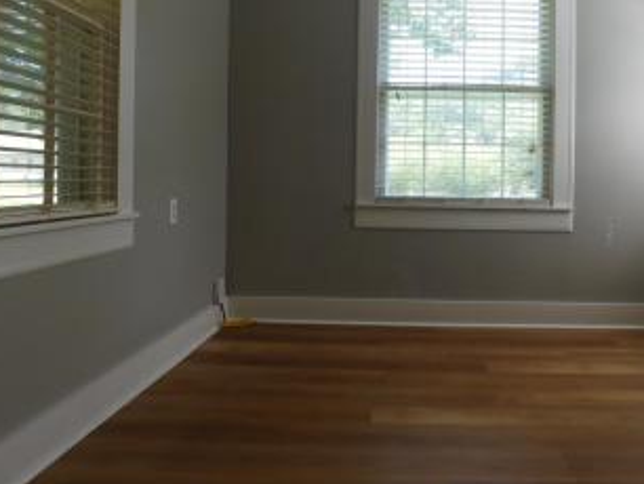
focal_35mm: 30
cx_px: 407
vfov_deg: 46.4
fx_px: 559
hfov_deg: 59.1
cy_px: 179
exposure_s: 1/100
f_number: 3
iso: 125
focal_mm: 4
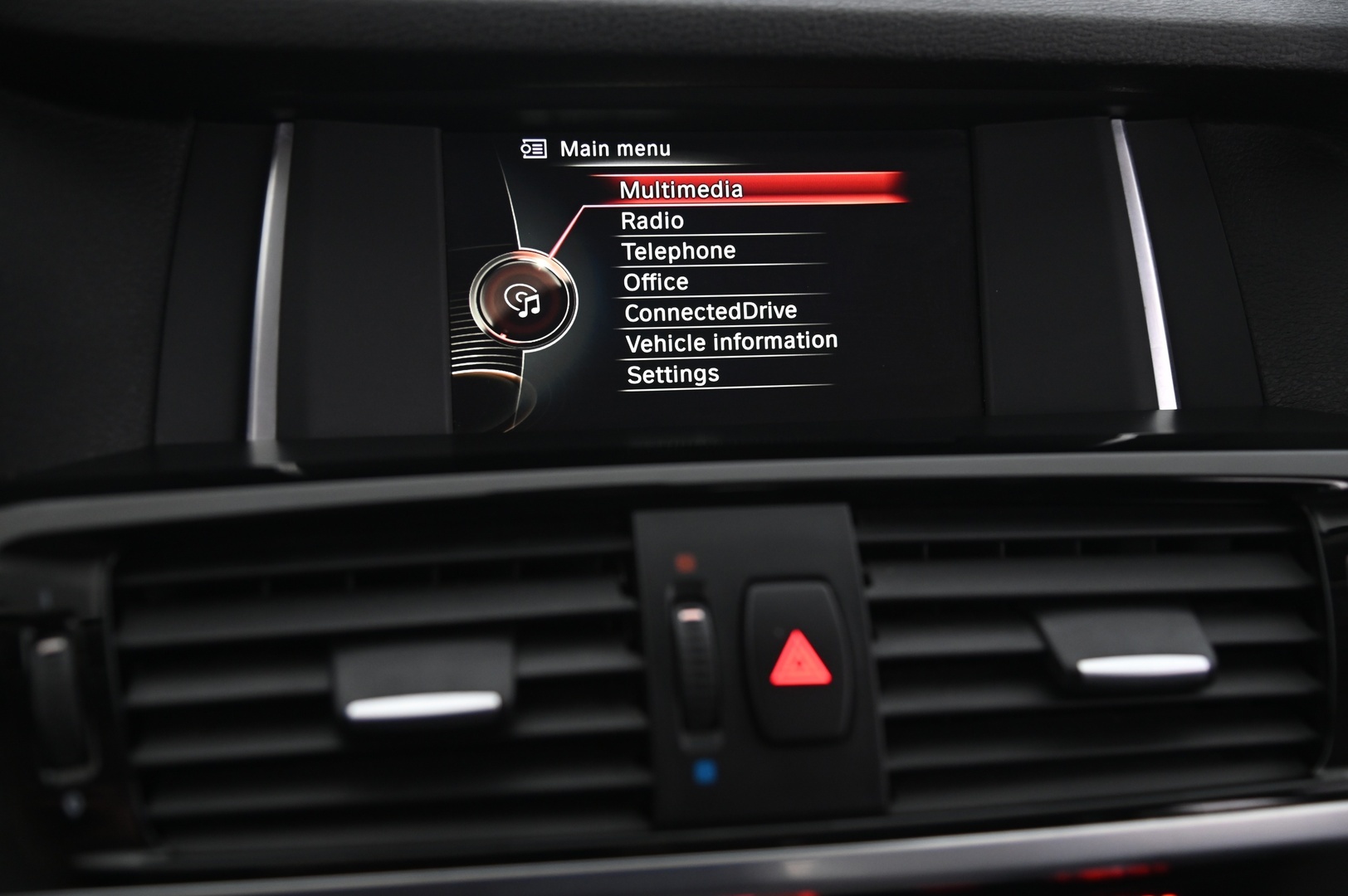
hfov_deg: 41.1
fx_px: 1796
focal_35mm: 48
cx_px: 674
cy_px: 448
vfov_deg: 28.0
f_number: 4
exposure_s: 1/20
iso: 2000
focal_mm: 48
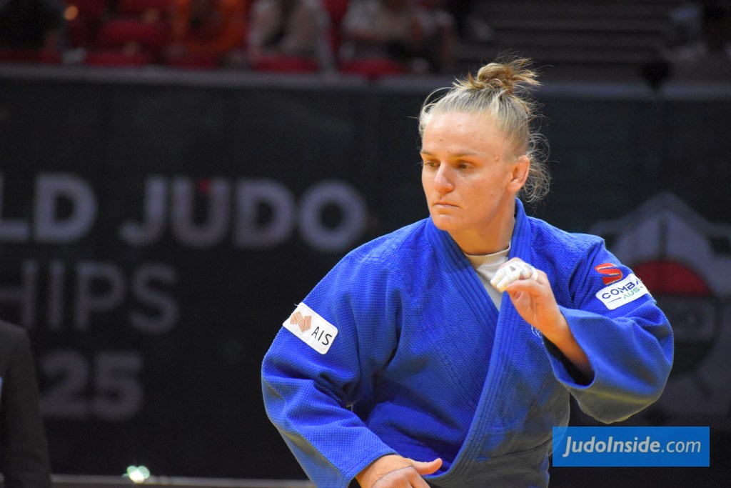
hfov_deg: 6.5
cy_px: 244
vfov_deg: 4.4
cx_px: 366
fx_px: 6397
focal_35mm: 315
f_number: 7.1
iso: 6400
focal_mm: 210
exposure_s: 1/640
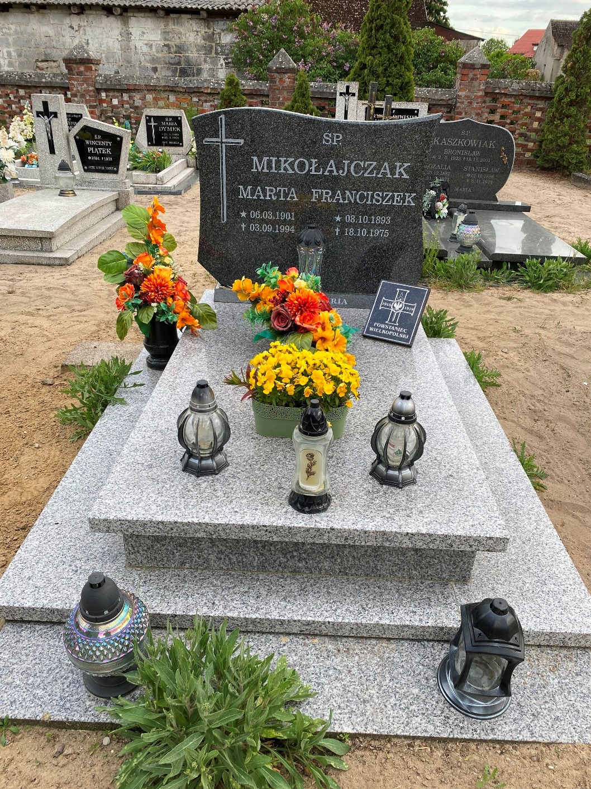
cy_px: 394
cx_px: 296
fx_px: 592
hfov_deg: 53.1
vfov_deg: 67.3
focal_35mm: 26
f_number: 1.8
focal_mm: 4.25
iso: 32
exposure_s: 1/215
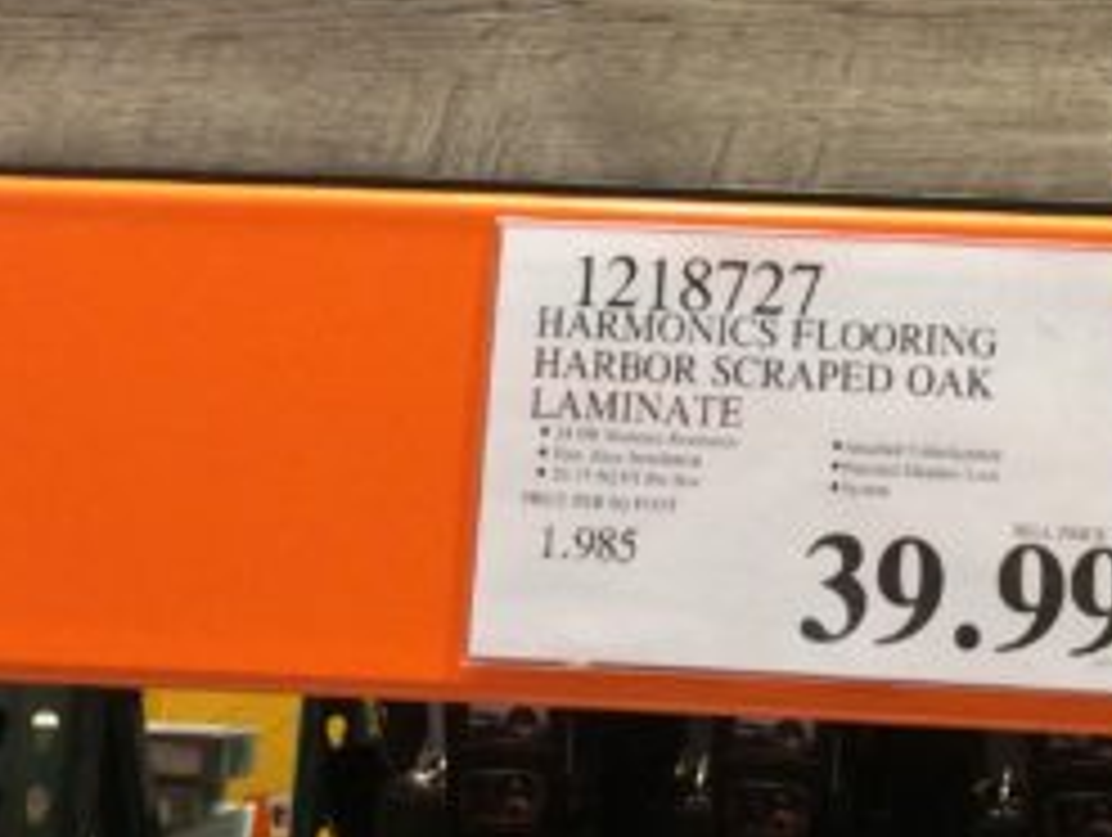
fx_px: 2895
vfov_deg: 15.4
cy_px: -342
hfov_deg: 21.3
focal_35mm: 90
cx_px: 963
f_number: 2.2
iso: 200
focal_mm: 4.15
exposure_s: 1/30
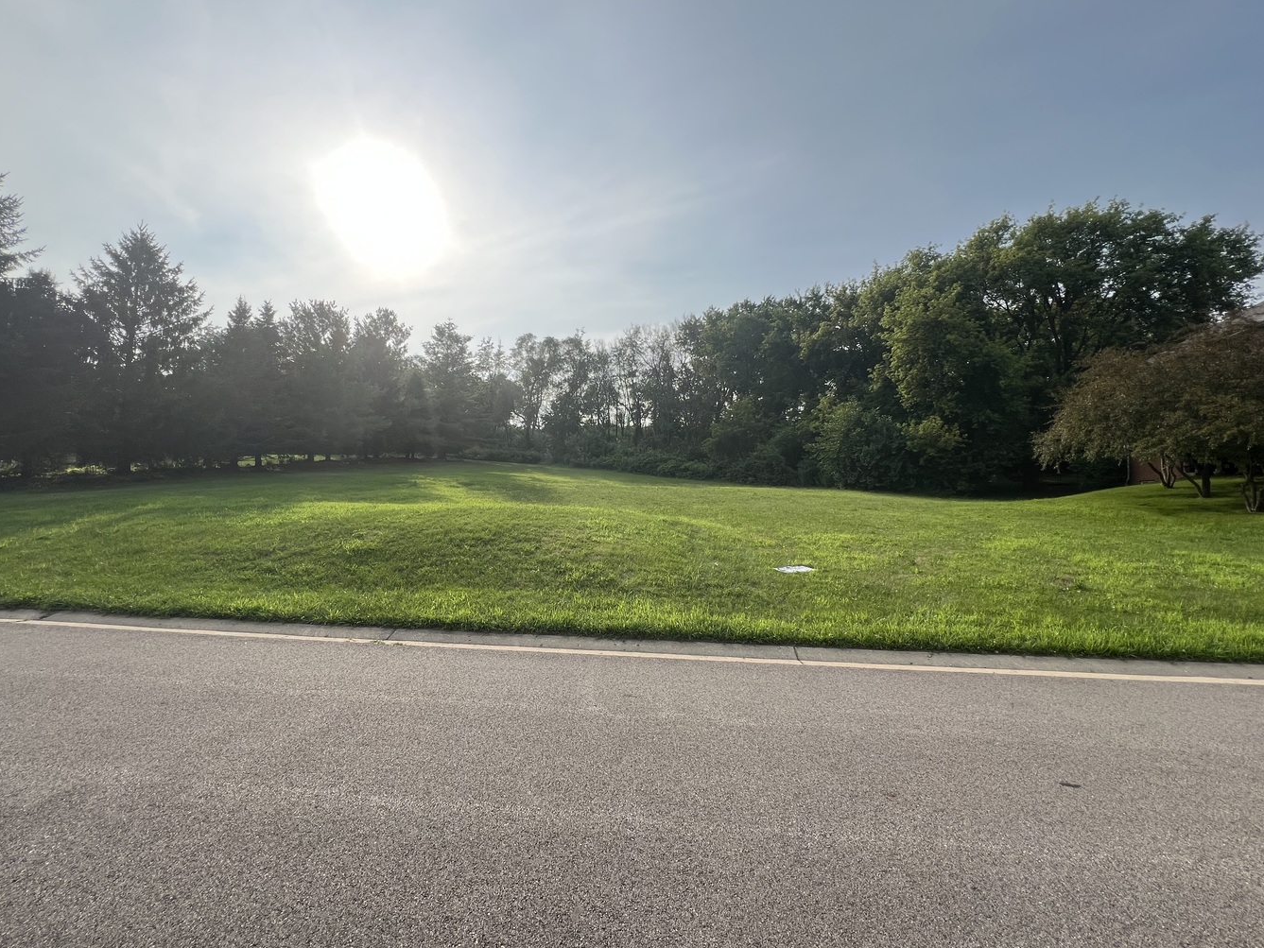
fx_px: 511
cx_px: 615
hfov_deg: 102.0
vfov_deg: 85.7
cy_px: 464
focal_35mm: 14
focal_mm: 1.57
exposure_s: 1/1074
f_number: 1.8
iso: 32
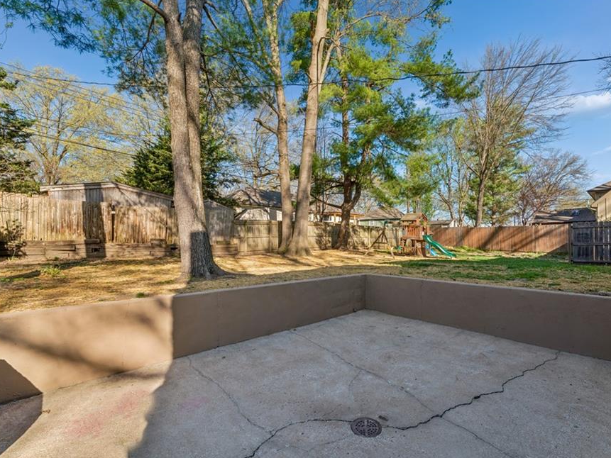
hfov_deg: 94.3
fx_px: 282
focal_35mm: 16
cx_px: 331
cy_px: 236
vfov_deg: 78.1
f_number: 22
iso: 100
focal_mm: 14
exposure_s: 1/10
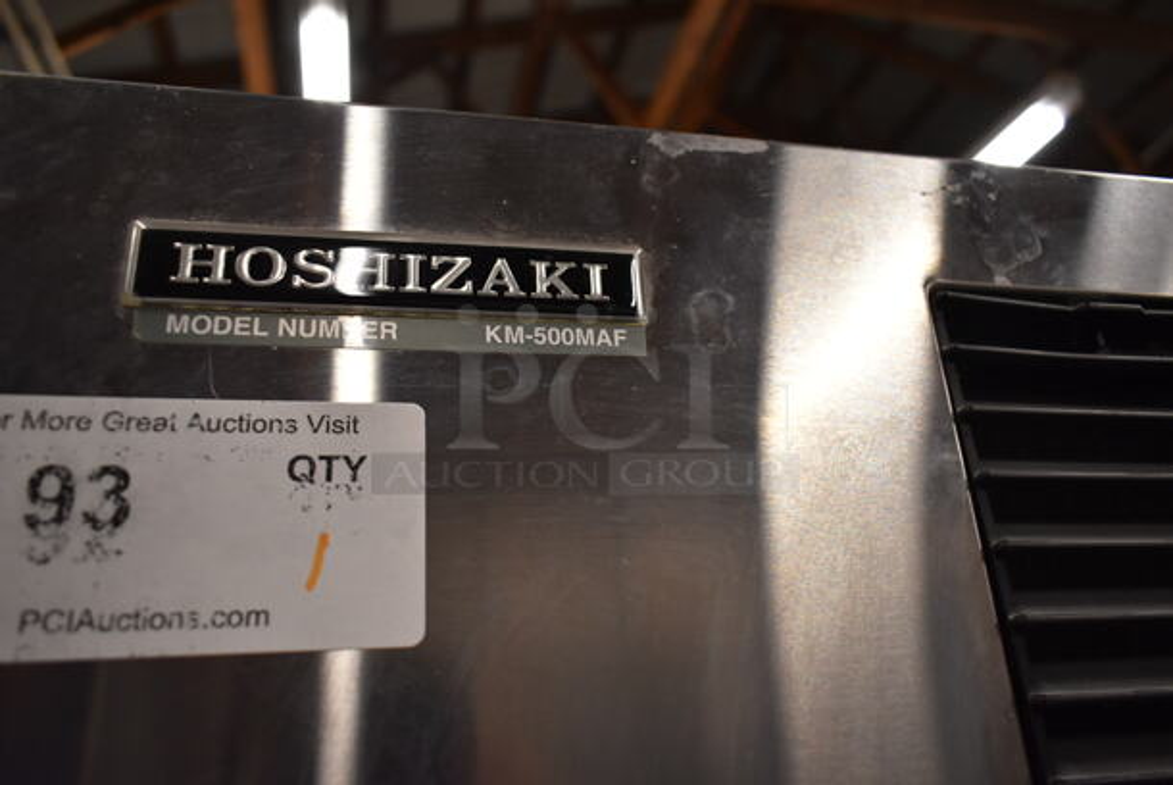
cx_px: 586
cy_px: 392
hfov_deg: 67.3
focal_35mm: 27
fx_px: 881
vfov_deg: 48.0
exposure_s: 1/125
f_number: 3.5
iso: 1000
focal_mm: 18
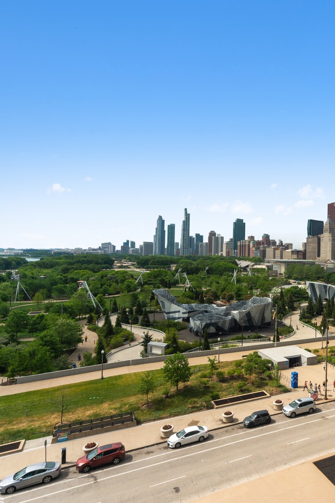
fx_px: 349
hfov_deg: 46.5
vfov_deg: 71.5
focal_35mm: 25
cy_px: 247
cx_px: 299
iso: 400
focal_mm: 16
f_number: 8
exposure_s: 1/640
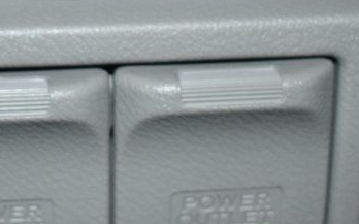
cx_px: 104
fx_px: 1364
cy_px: 91
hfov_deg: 14.9
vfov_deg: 9.4
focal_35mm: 140
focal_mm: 31
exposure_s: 1/60
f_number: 4.2
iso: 1250
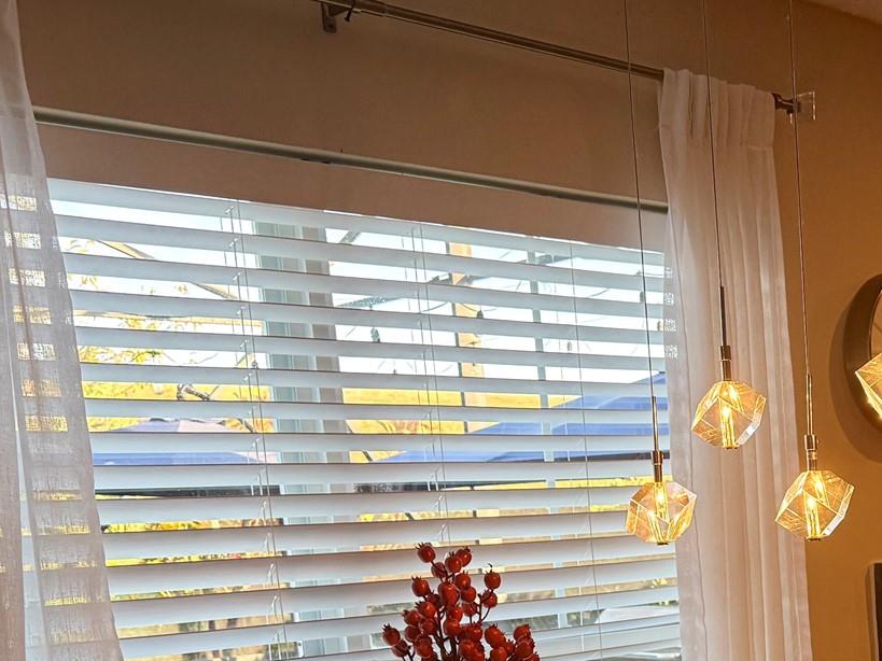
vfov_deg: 22.9
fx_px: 1529
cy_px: 741
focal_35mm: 60
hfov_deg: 30.8
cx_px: 792
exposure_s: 1/211
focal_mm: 6.76
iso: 200
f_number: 1.78
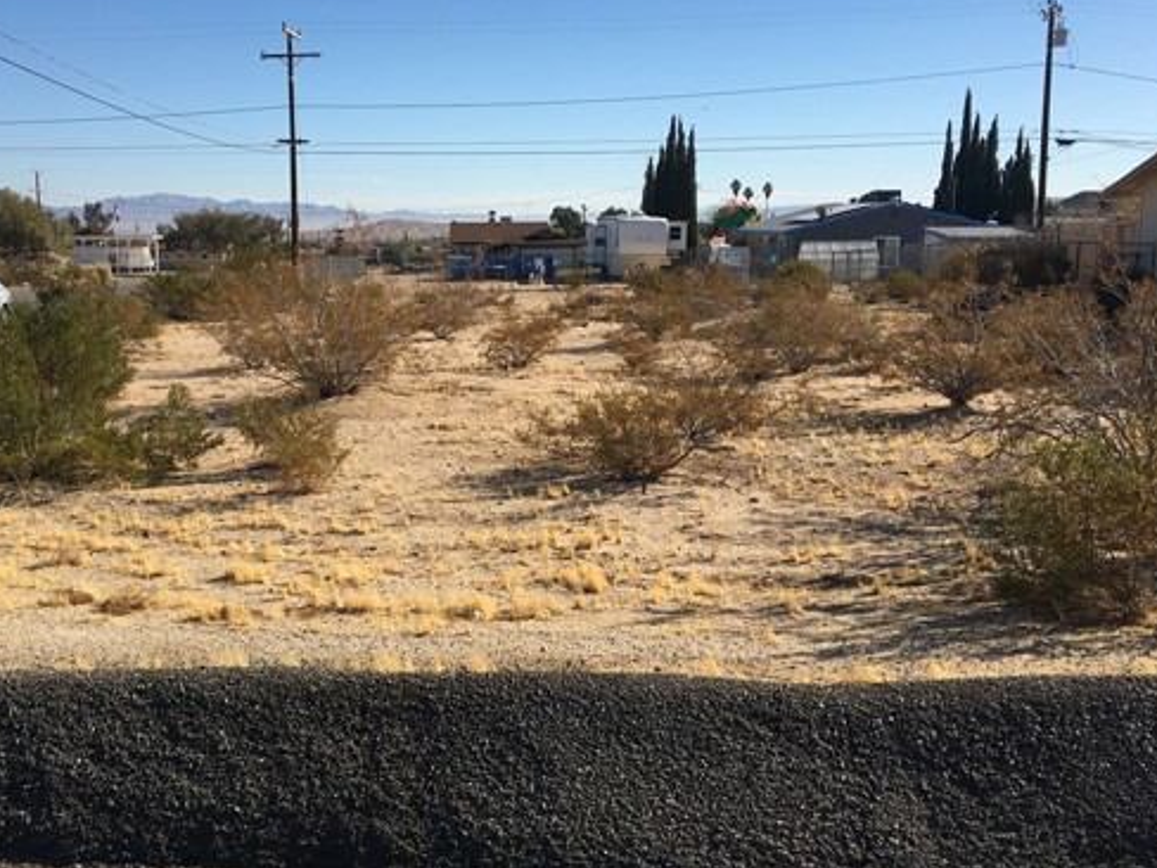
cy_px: 455
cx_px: 434
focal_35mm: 38
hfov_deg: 48.5
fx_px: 1270
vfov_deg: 37.7
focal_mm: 4.15
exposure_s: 1/1876
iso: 25
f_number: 2.2
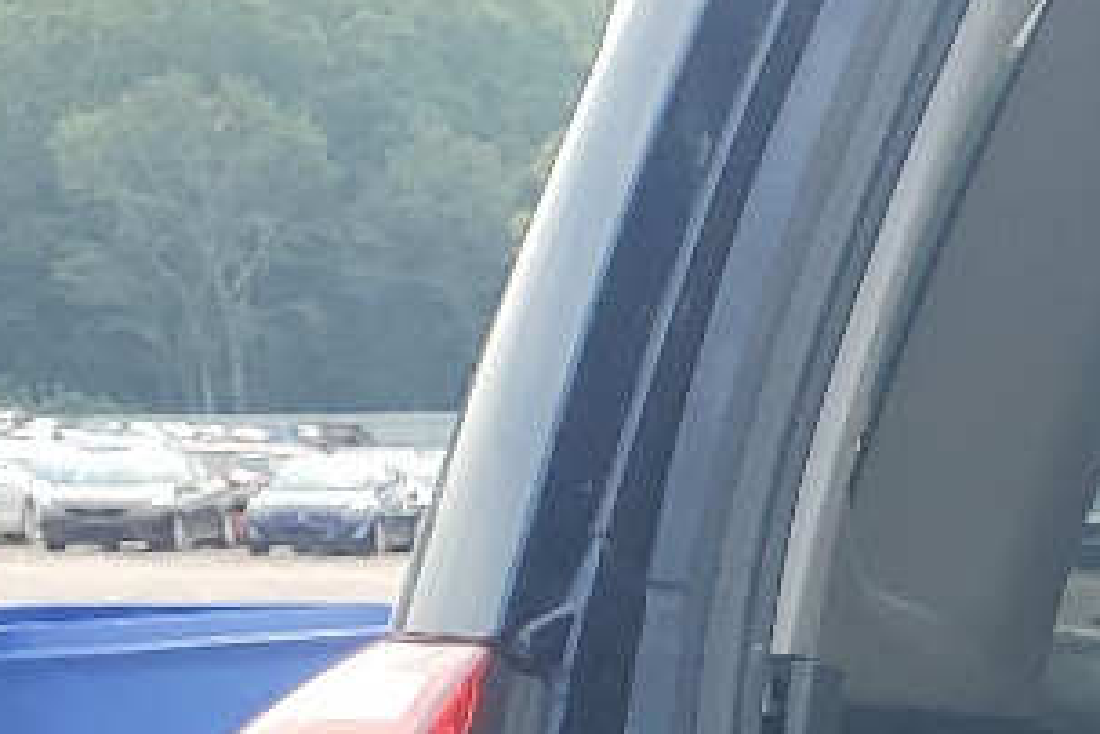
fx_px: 4369
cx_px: 2389
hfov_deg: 12.2
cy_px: 1265
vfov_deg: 9.2
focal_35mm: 143
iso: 50
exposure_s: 1/1111
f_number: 1.5
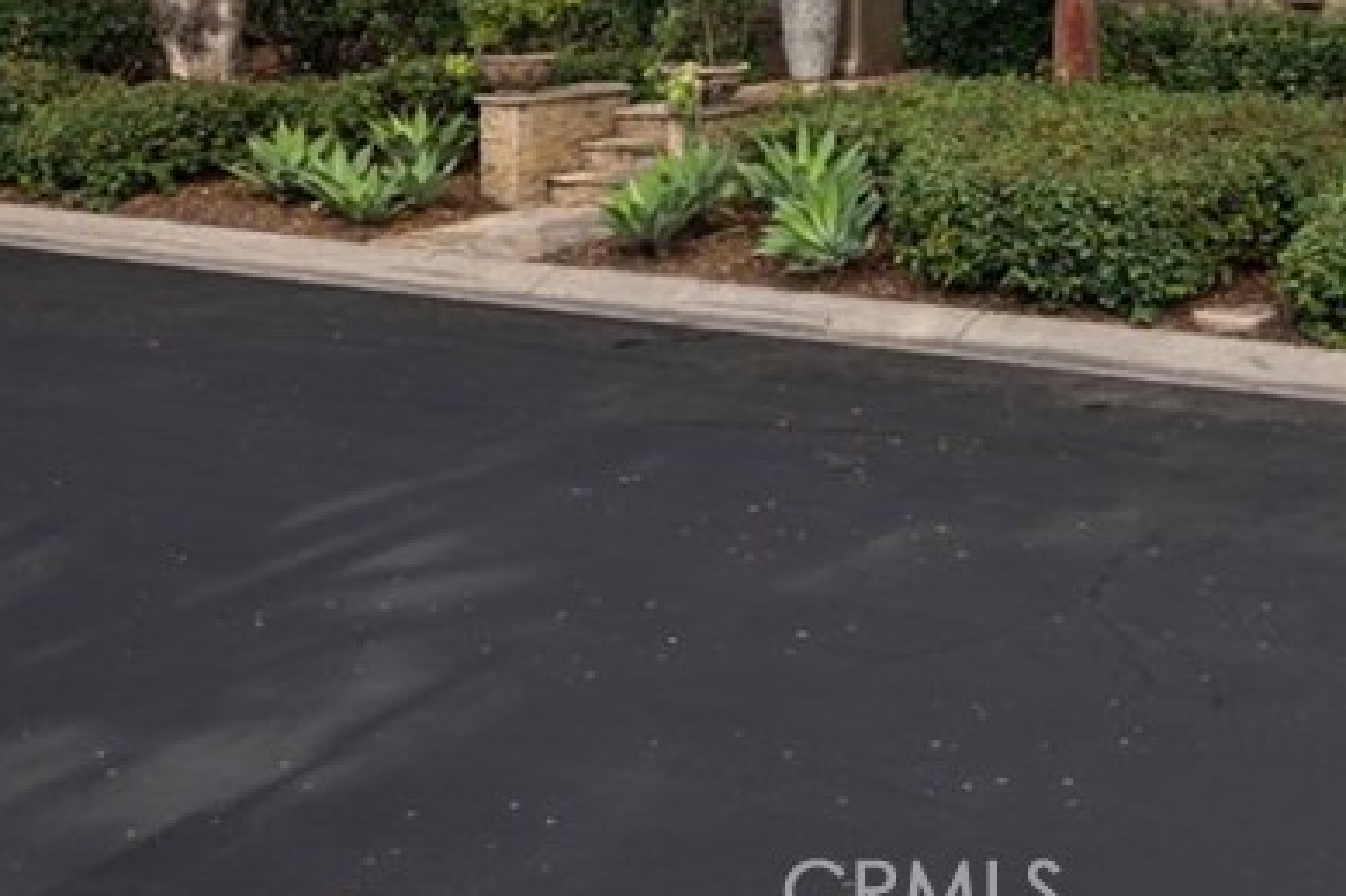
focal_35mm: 79
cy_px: -240
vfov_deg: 16.4
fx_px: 2952
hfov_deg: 23.9
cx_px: 1516
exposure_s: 1/40
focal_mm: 30
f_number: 9
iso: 80
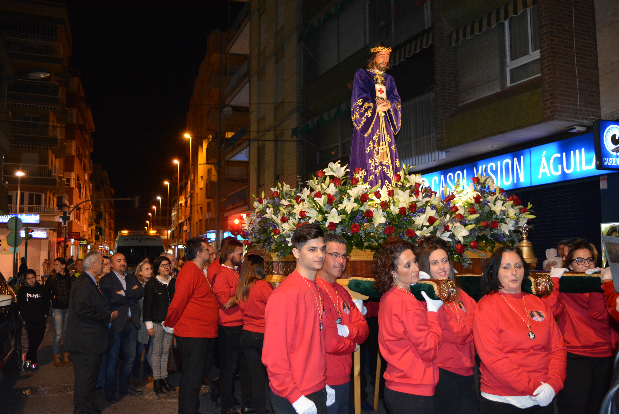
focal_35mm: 36
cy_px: 207
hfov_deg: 53.1
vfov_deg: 36.9
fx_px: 619
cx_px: 310
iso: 2800
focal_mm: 24
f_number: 4
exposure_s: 1/60
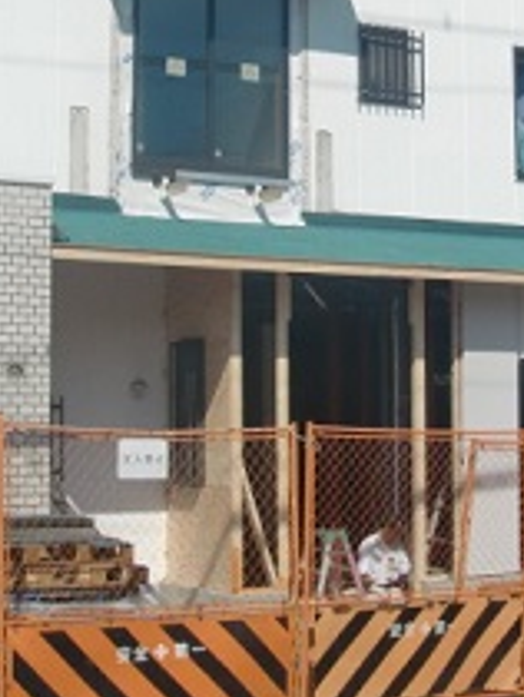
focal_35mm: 81
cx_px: 361
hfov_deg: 18.2
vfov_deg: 23.8
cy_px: 156
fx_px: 1632
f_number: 8.9
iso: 64
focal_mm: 6.66
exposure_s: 1/250
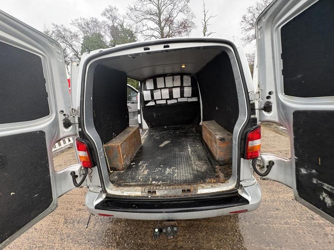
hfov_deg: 102.1
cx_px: 167
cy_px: 125
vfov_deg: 85.7
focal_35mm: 14
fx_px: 135
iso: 320
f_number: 2.2
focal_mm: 2.22
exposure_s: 1/60
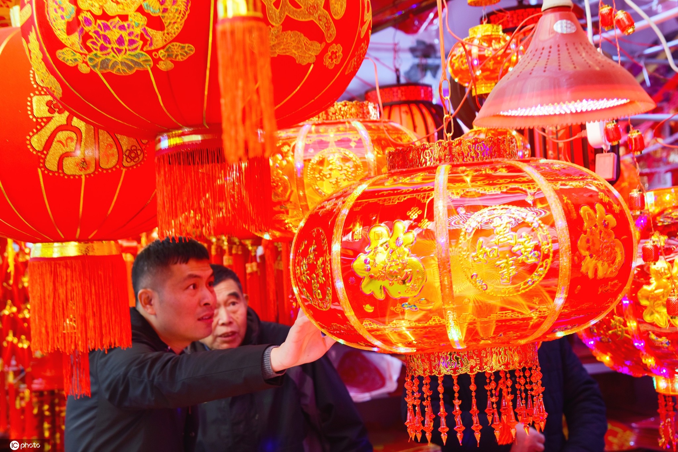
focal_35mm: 52
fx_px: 979
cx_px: 339
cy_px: 226
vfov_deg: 26.0
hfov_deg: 38.2
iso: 360
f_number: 5.6
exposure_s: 1/60
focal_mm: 52
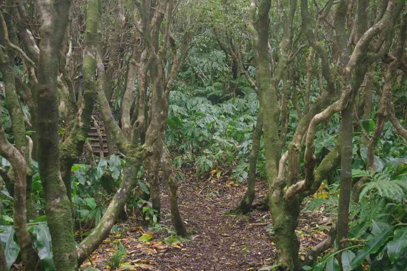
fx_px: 593
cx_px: 204
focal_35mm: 52
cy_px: 136
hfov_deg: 37.9
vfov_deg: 25.8
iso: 3200
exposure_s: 1/50
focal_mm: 35
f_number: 4.5
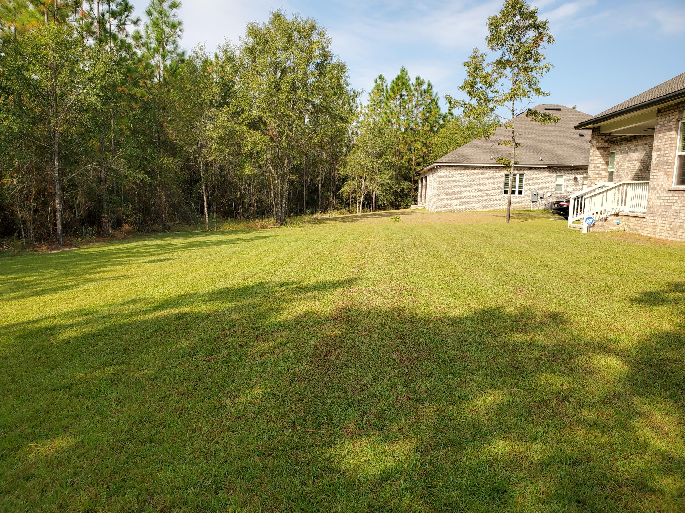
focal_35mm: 26
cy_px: 256
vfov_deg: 53.1
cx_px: 342
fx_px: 515
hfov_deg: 67.3
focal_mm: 4.3
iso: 50
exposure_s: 1/897
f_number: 2.4
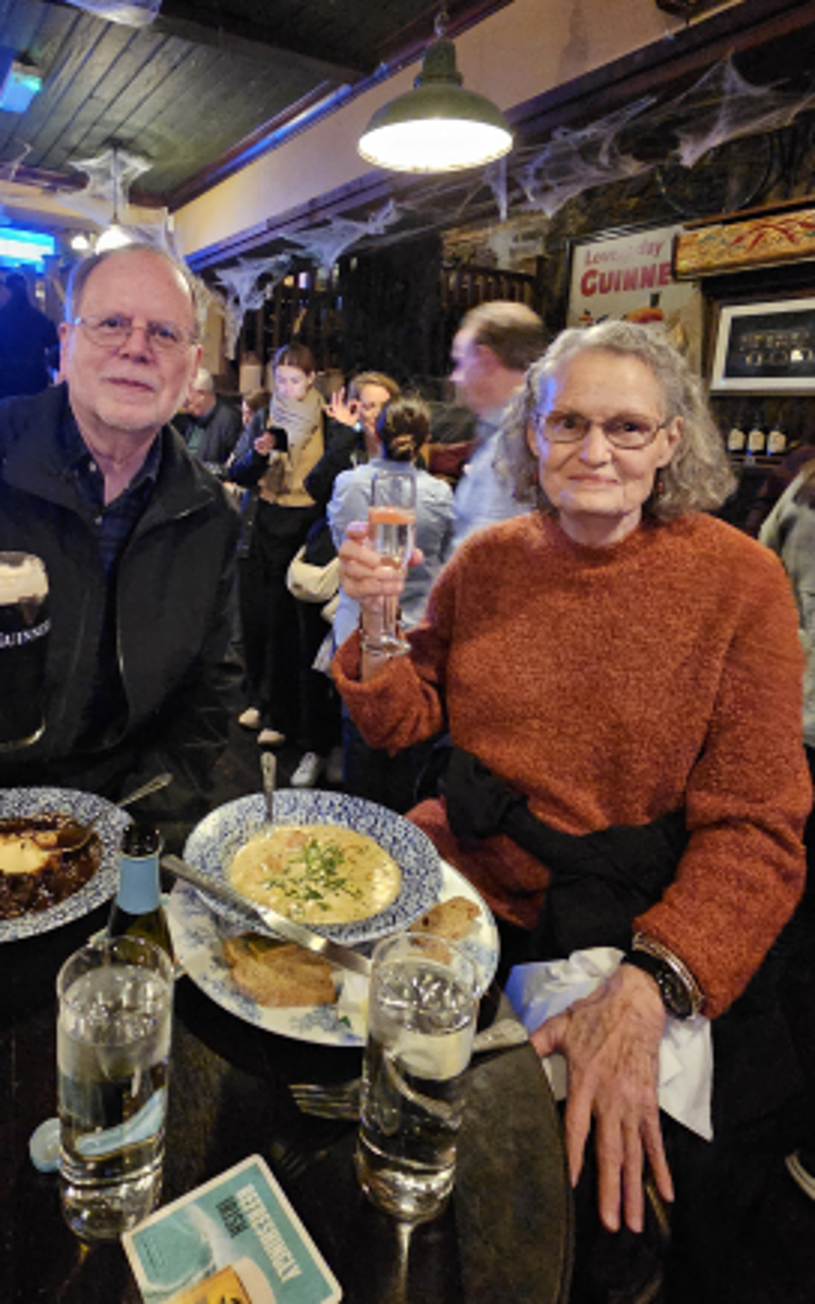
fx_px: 675
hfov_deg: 61.1
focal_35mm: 19
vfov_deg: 87.1
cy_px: 534
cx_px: 288
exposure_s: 1/25
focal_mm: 2.2
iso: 2000
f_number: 2.2
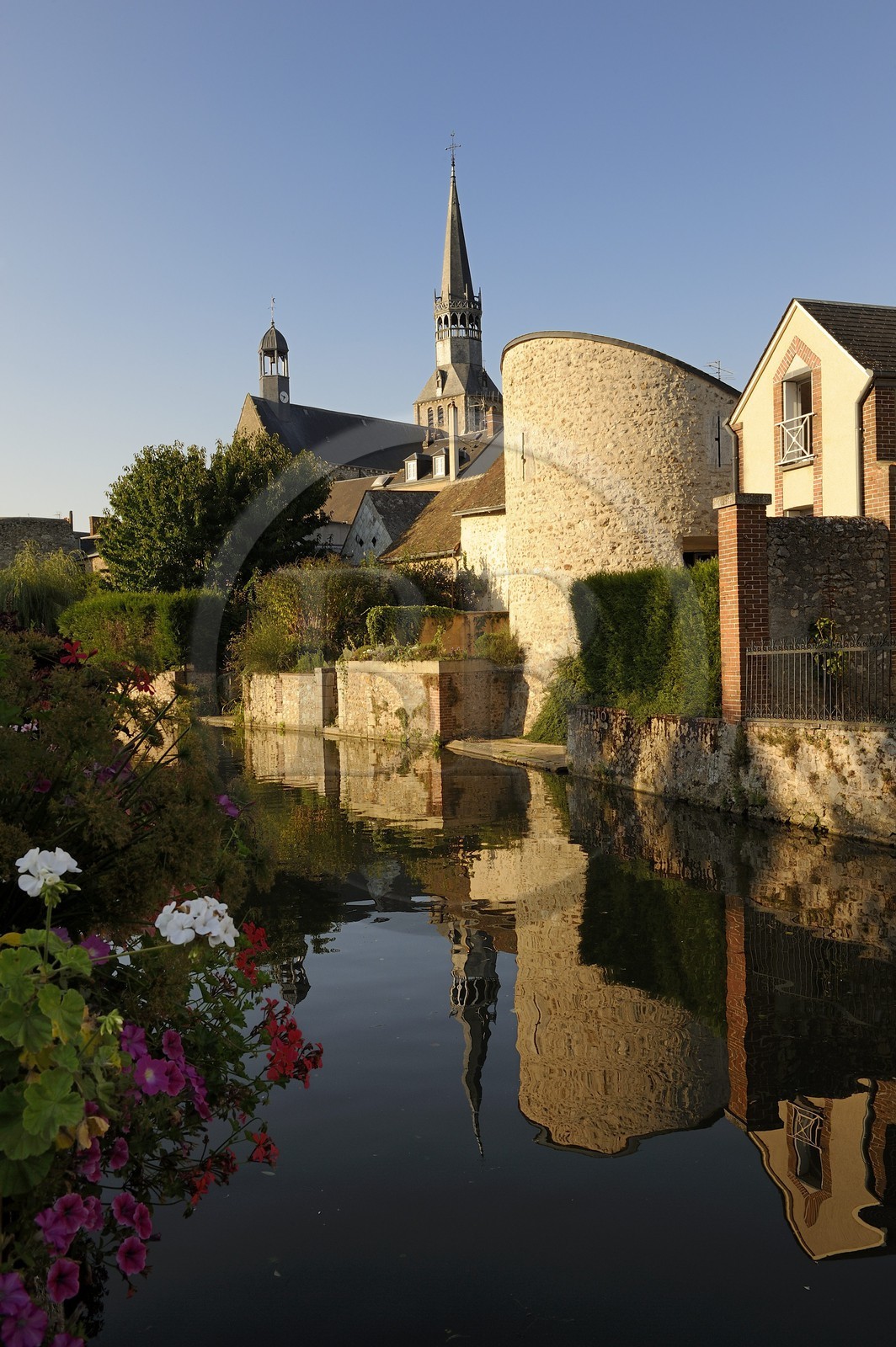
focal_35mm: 29
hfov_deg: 44.9
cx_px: 448
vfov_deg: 63.7
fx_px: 1084
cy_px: 674
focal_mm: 29
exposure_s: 1/100
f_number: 16
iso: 250
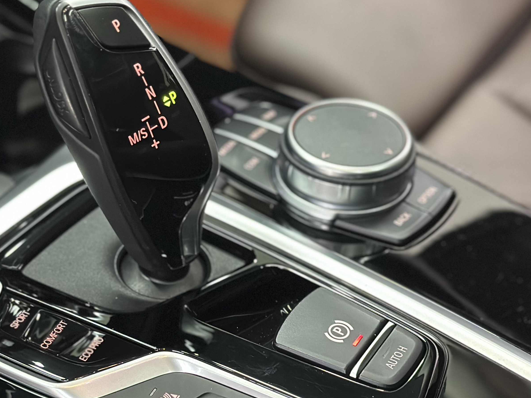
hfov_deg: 24.1
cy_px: 219
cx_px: 201
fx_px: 1243
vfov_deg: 18.2
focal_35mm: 81
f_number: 1.78
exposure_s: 1/35
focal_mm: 6.86
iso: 640
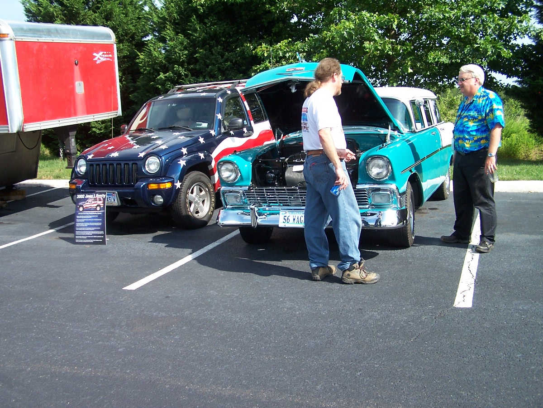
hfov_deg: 49.0
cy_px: 204
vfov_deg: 37.7
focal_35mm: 38
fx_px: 596
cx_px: 272
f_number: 2.8
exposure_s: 1/500
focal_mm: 6.3
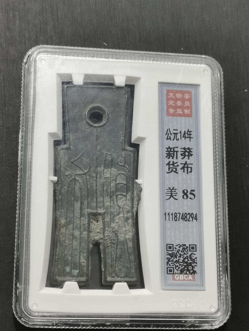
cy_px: 166
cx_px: 124
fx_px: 681
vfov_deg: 27.4
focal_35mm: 71
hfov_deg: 20.7
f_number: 1.8
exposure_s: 1/100
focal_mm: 5.58
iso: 80
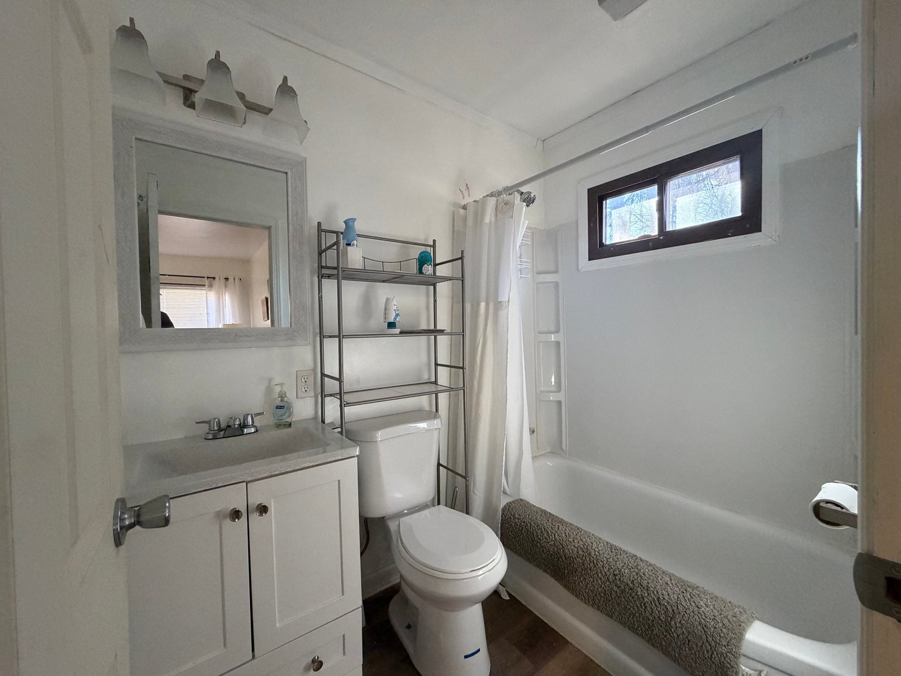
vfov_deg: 85.7
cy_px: 338
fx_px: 364
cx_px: 450
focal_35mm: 14
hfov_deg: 102.1
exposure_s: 1/60
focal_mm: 2.22
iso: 320
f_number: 2.2
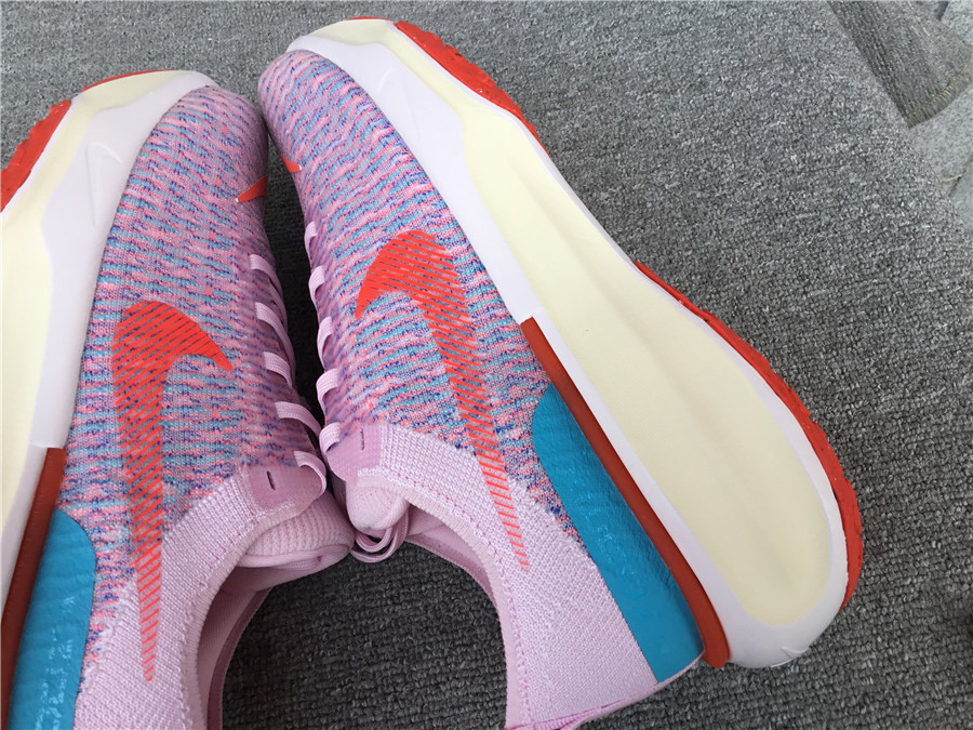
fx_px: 871
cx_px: 486
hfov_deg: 58.4
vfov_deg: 45.4
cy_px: 365
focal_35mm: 31
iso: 25
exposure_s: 1/356
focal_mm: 3.3
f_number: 2.4
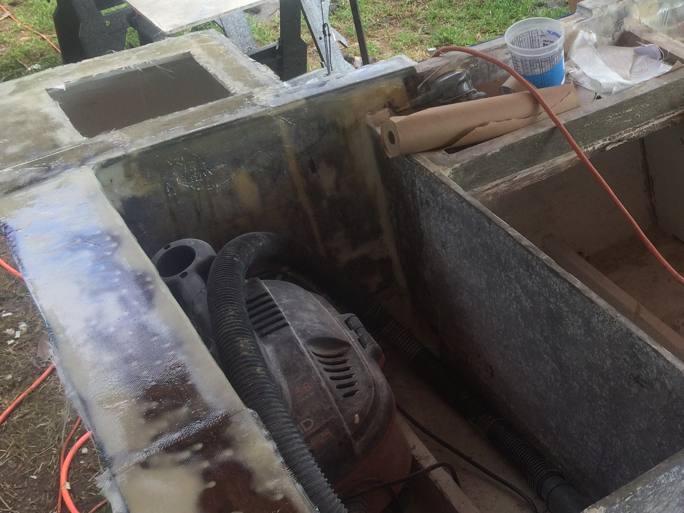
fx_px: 1047
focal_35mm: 53
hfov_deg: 34.8
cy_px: 179
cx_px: 570
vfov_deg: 27.4
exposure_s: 1/236
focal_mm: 4.12
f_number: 2.2
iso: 32
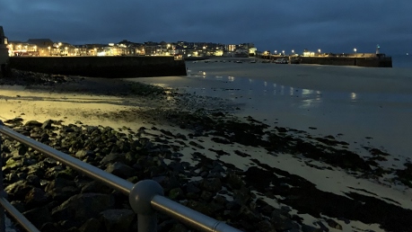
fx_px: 317
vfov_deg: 39.9
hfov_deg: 66.1
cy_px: 86
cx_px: 206
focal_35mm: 29
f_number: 1.8
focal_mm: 4.25
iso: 1250
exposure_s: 1/4
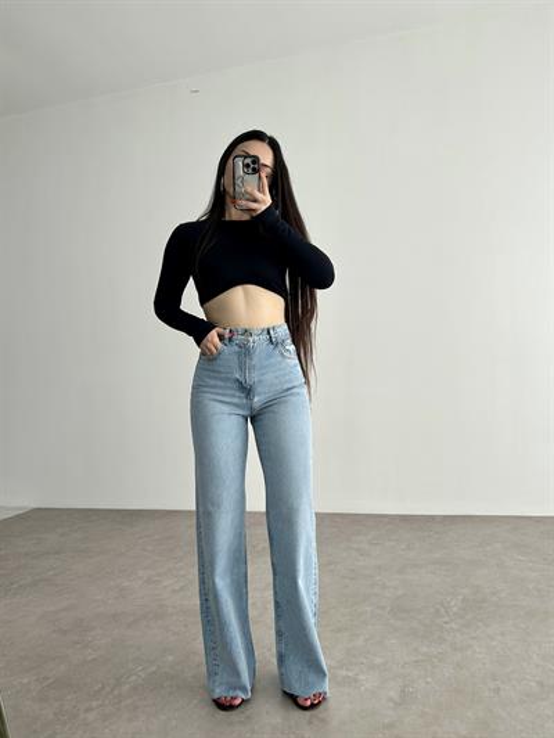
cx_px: 277
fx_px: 512
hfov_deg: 56.8
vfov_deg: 71.6
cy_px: 369
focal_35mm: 24
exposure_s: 1/549
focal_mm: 6.86
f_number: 1.78
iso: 80
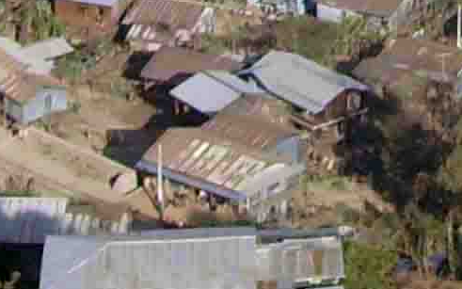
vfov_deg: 5.2
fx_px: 2921
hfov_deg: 8.8
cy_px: -698
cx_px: 743
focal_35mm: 232
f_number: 7.1
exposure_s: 1/250
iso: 80
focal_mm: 5.8
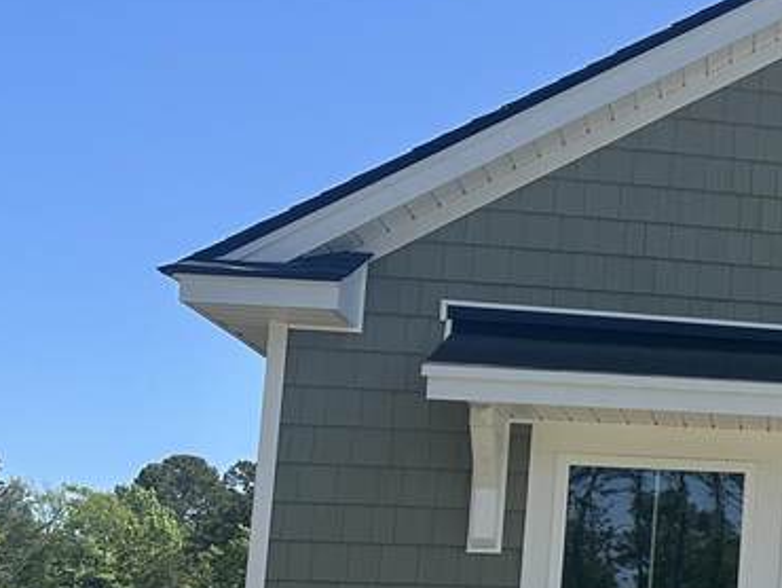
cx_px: 1327
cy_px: 442
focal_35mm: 83
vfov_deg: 17.7
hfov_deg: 19.1
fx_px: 1876
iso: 80
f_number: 1.78
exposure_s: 1/4762
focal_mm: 6.86
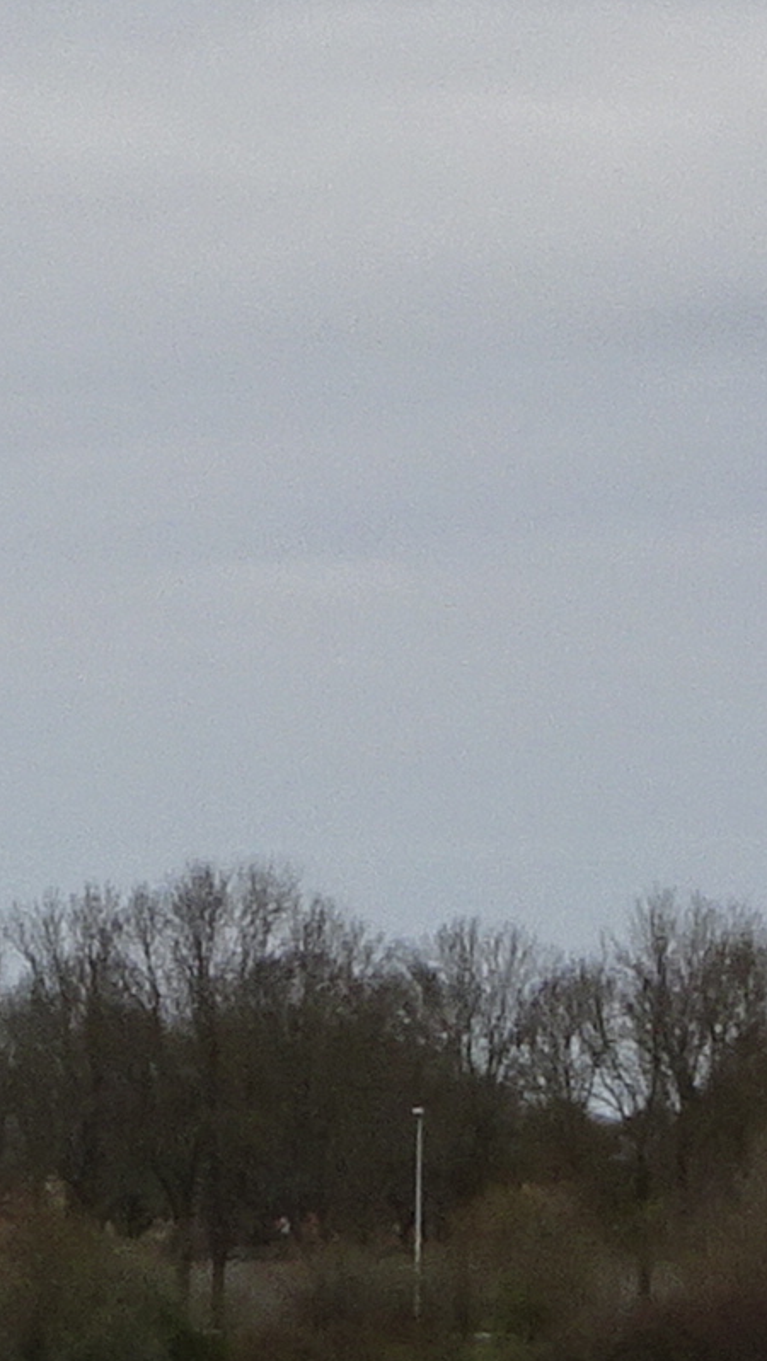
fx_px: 11089
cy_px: 327
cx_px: -716
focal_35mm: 307
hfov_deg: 3.9
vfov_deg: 7.0
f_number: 4.5
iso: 80
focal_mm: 7.87
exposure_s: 1/800
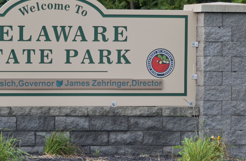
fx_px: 2341
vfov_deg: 4.0
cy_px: 66
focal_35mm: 344
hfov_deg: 6.0
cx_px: 60
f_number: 5.6
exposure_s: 1/125
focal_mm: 105
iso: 200
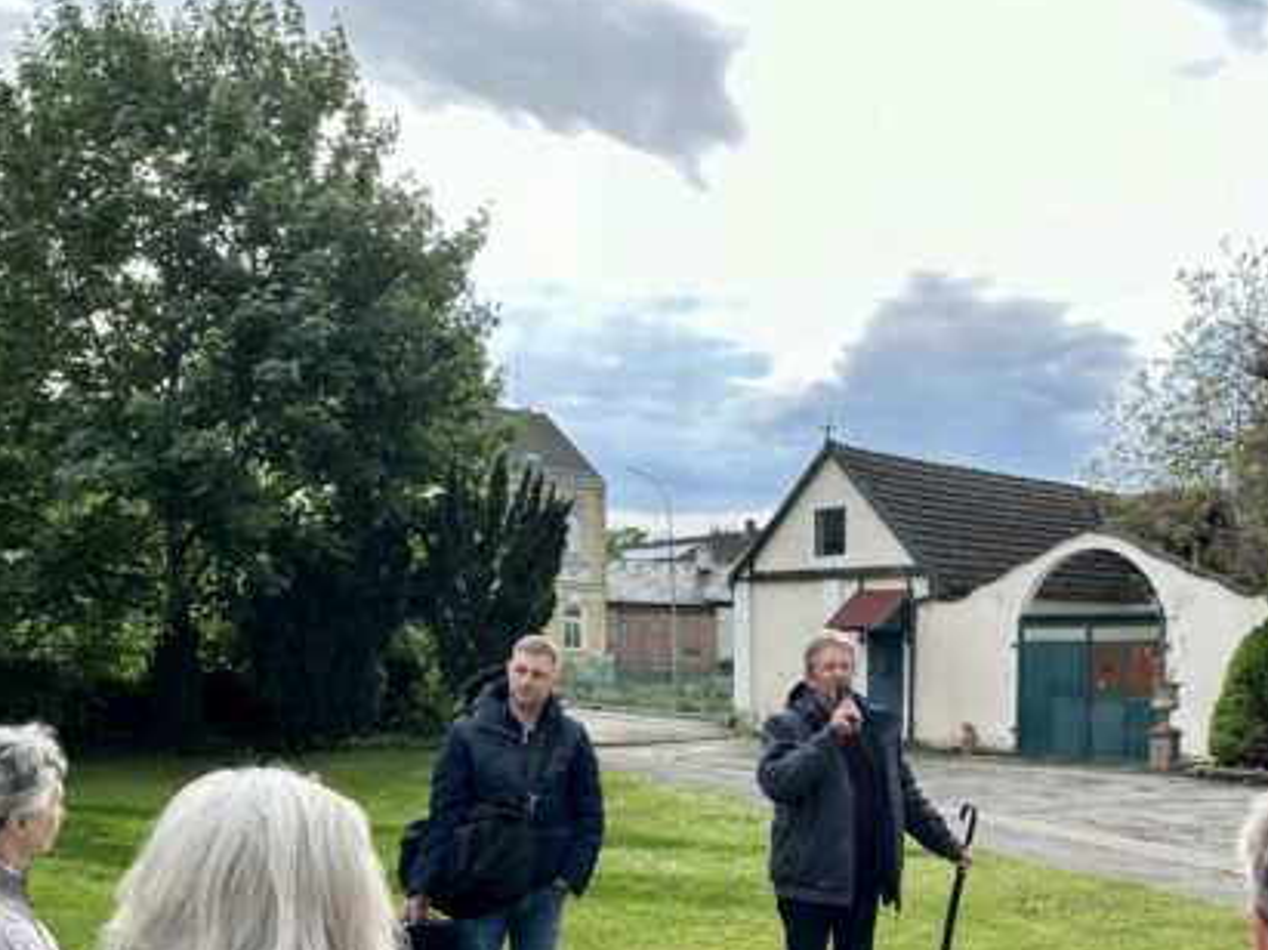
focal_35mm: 38
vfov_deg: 36.6
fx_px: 1392
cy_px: 734
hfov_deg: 47.8
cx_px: 889
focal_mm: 6.86
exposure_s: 1/729
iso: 80
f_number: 1.78
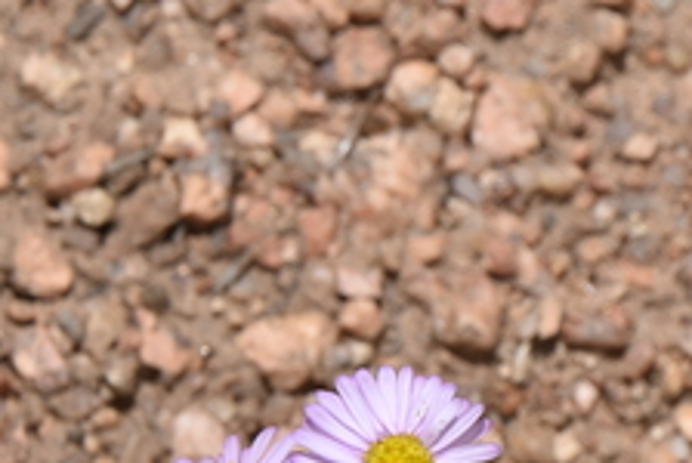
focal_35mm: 971
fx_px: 18689
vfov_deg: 1.4
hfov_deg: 2.1
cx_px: 1359
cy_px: 256
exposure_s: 1/400
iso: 100
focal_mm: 170
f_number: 10
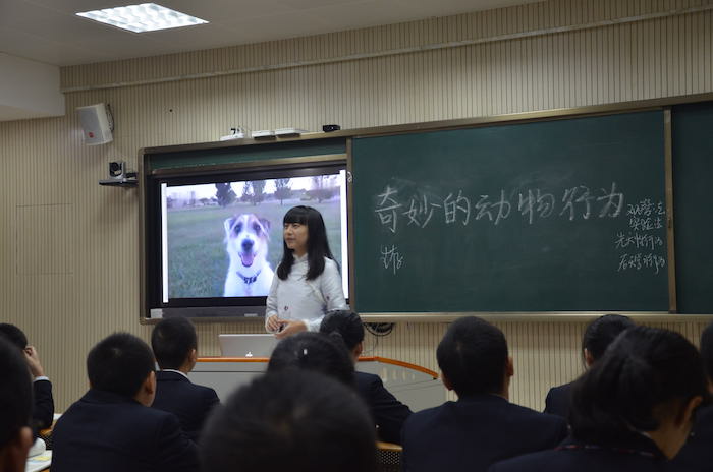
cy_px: 236
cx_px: 356
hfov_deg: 33.5
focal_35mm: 60
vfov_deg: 22.5
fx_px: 1186
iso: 800
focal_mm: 40
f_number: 4.5
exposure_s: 1/40
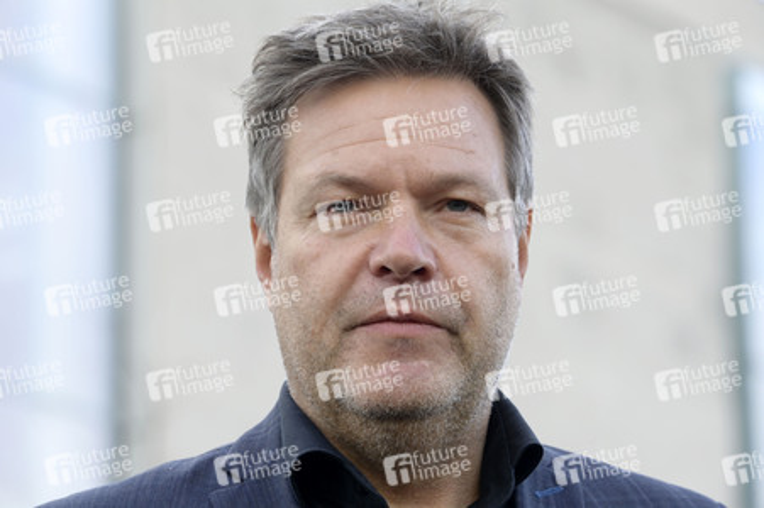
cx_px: 382
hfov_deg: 9.0
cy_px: 254
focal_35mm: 230
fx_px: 4877
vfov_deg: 6.0
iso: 2000
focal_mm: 230
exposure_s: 1/500
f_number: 9
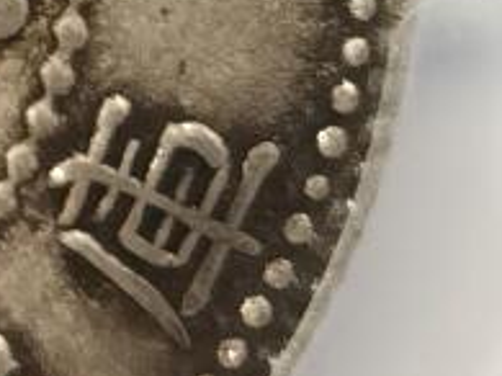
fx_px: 7247
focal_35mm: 500
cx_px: -511
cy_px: -770
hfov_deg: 3.9
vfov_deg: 2.9
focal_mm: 5.56
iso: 160
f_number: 16
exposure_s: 1/100
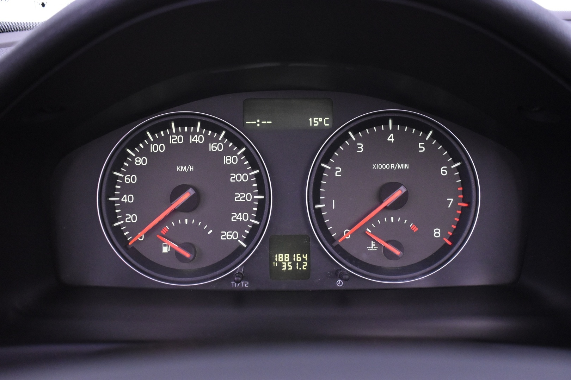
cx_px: 286
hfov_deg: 47.9
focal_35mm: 40
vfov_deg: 33.0
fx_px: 642
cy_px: 190
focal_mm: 27
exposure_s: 1/40
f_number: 4
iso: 3200
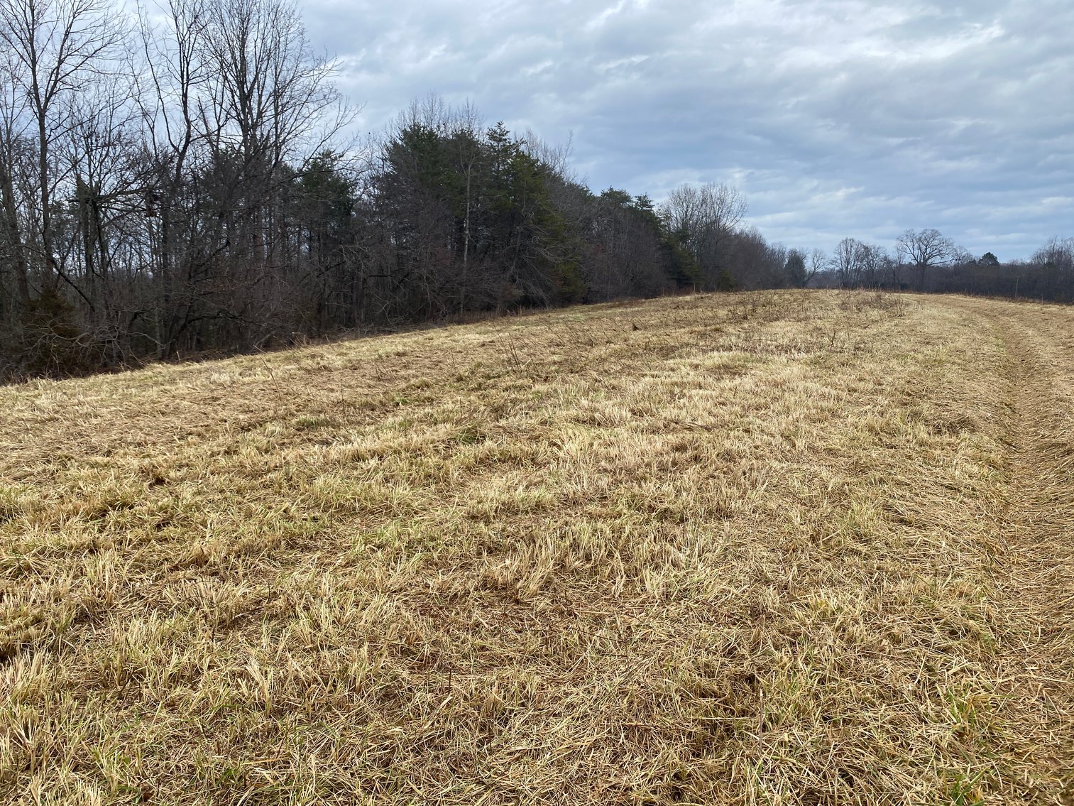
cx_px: 537
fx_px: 807
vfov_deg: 53.1
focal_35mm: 26
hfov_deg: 67.3
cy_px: 403
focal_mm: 4.25
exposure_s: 1/1504
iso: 32
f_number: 1.8
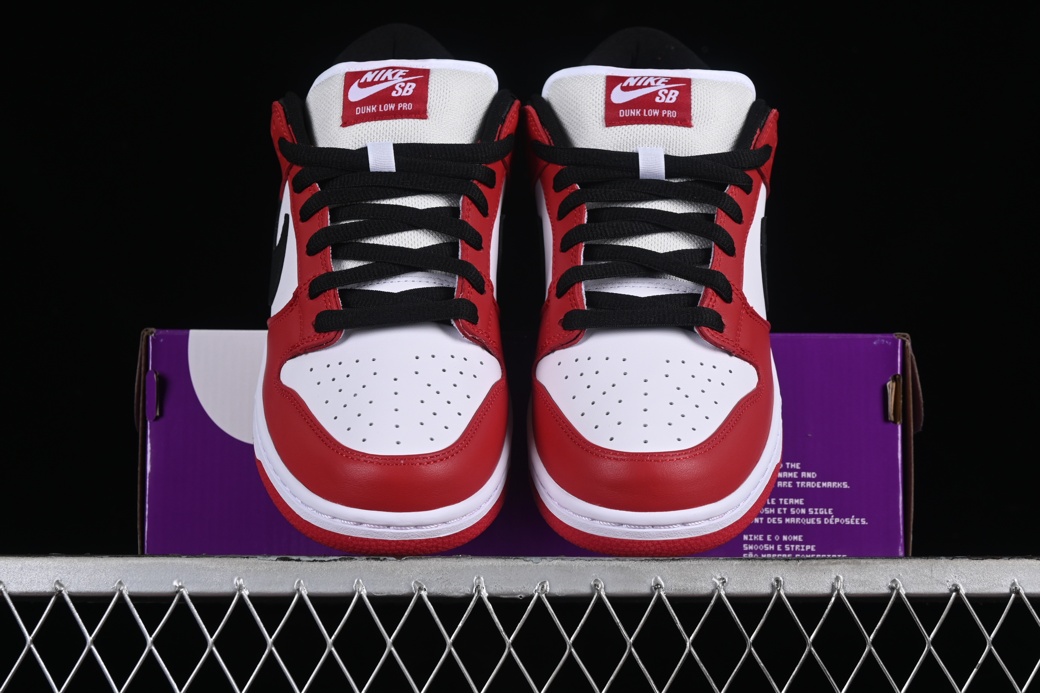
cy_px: 346
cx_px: 520
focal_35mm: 75
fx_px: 2166
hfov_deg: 27.0
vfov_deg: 18.2
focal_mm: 50
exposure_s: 1/80
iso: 160
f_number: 8
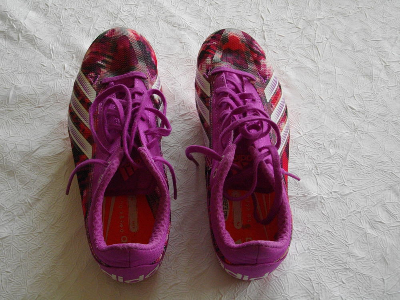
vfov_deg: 29.1
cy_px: 150
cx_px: 200
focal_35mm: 50
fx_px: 578
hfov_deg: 38.2
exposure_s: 1/60
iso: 255
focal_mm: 8.8
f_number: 3.6
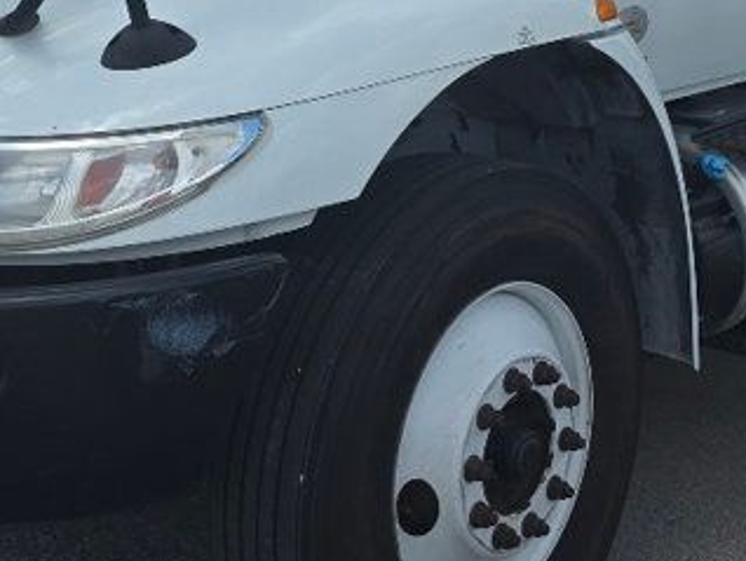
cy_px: -101
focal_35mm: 74
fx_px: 1596
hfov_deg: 26.1
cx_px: 525
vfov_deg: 18.9
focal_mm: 6.3
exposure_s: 1/5778
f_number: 1.7
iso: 80
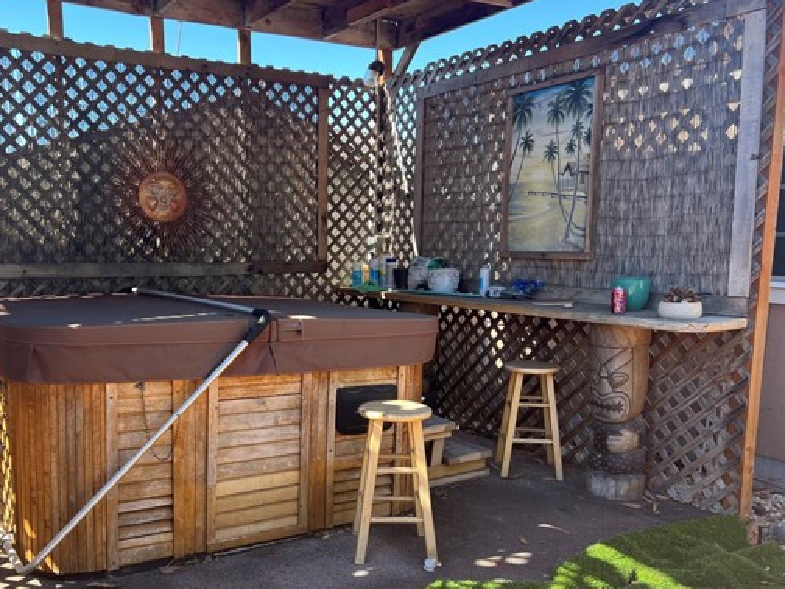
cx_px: 315
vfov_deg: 42.7
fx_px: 748
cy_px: 363
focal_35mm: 33
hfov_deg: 55.0
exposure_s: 1/402
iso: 50
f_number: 1.5
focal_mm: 5.7
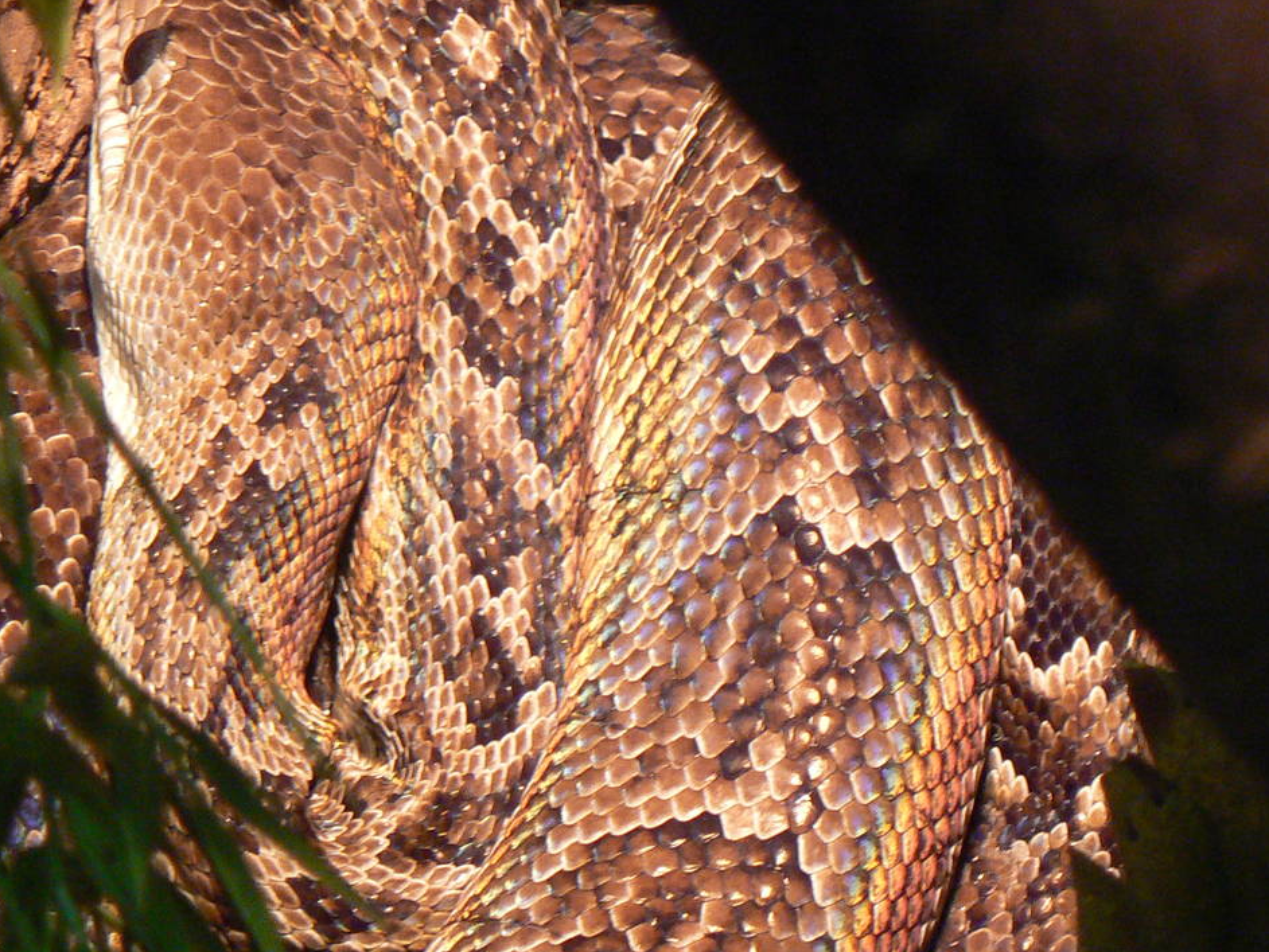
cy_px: 340
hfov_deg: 6.8
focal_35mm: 290
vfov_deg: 5.1
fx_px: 10635
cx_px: 447
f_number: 3.3
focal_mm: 28.6
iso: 200
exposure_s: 1/25
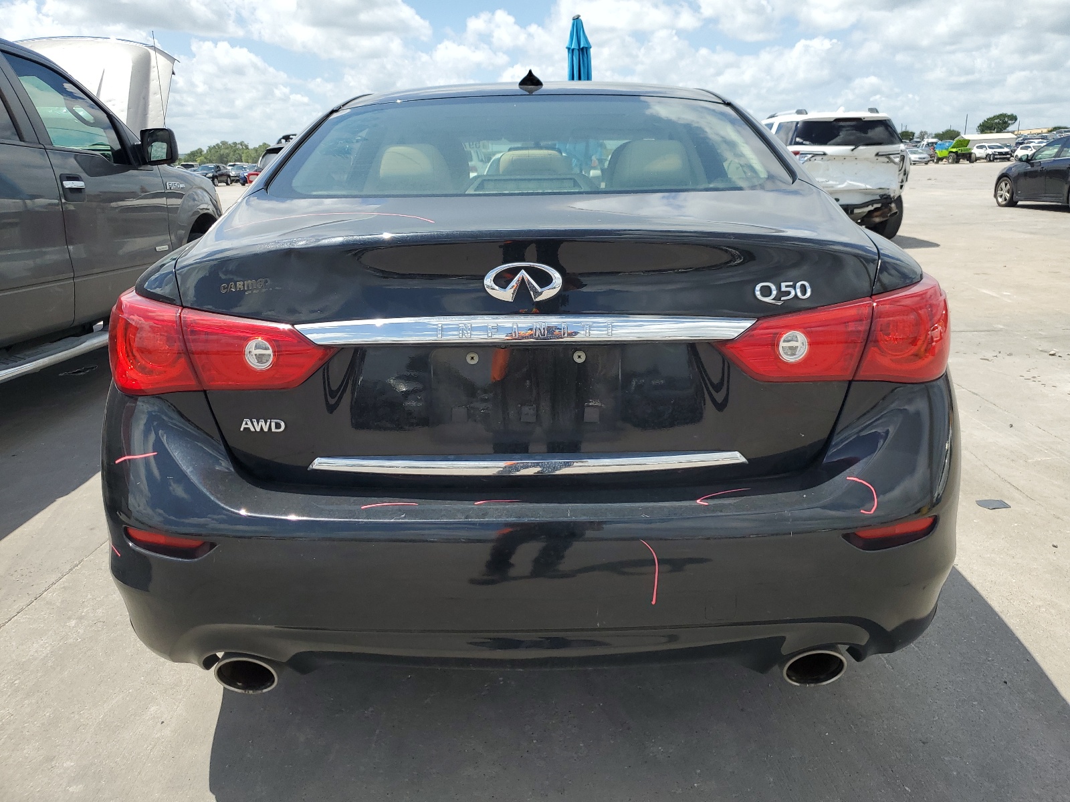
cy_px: 401
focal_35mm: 26
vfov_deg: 53.1
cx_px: 535
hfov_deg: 67.3
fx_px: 804
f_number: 1.5
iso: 50
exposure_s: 1/2500
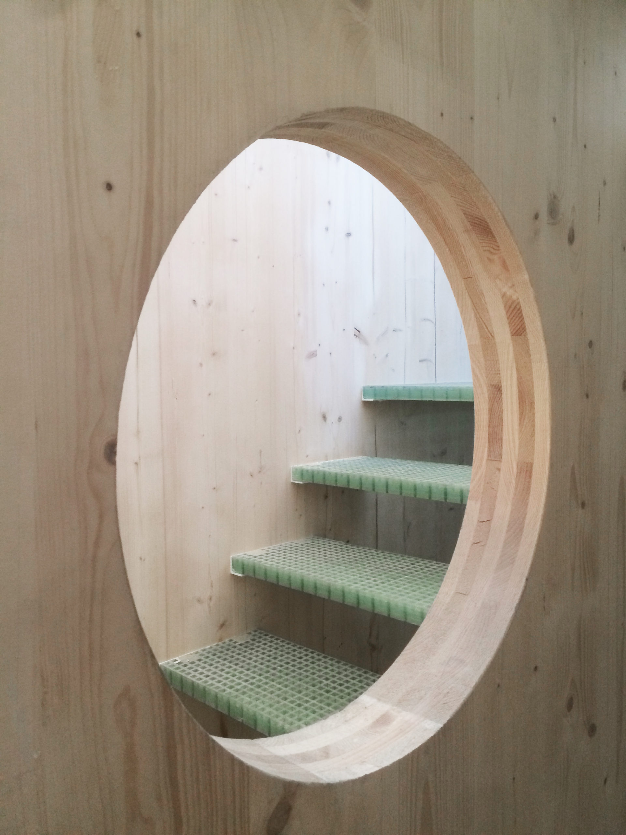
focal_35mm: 29
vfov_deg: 61.7
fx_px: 699
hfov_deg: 48.2
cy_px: 418
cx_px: 313
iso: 160
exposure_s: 1/33
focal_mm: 4.15
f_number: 2.2
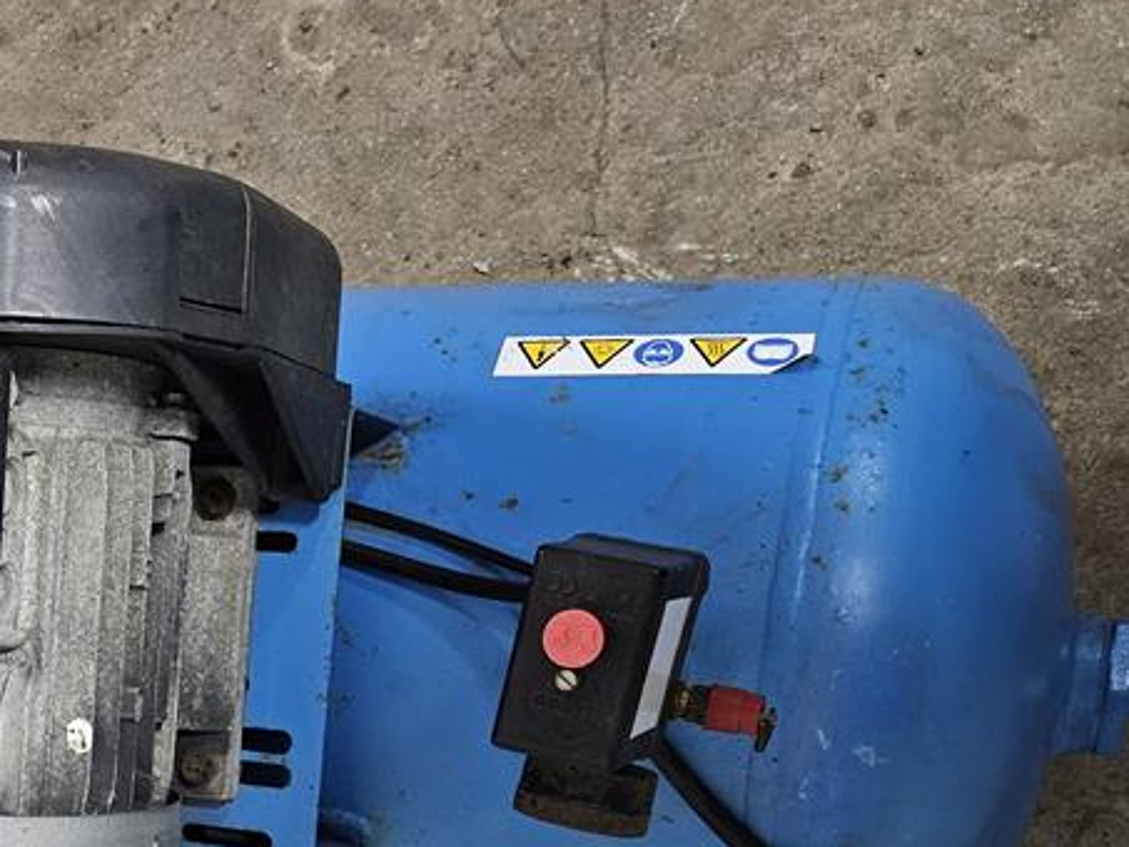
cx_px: 20
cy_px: 810
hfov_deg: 33.8
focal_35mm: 52
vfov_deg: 26.8
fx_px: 1696
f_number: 1.8
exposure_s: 1/33.3
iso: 640
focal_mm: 5.4
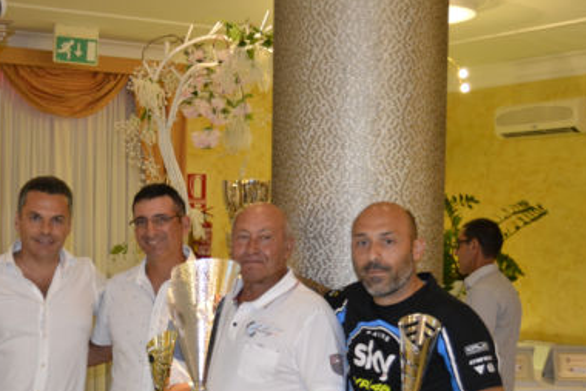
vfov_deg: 19.1
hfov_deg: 28.0
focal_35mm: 71
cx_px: 145
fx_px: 1157
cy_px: 279
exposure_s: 1/60
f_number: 4.2
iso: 1400
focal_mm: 30
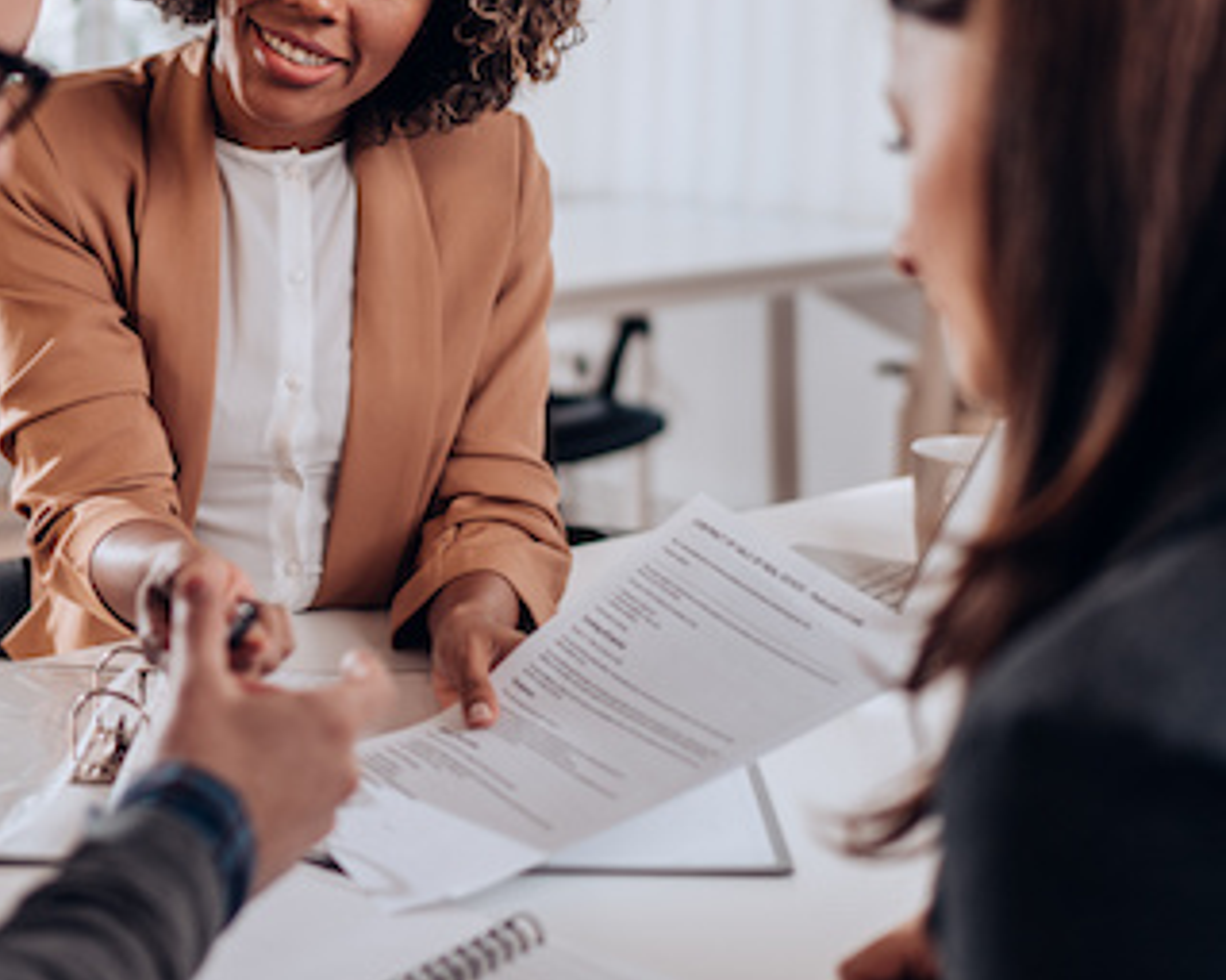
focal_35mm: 67
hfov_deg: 28.0
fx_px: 2430
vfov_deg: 22.7
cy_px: 309
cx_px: 323
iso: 100
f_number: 1.4
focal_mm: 35
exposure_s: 1/640
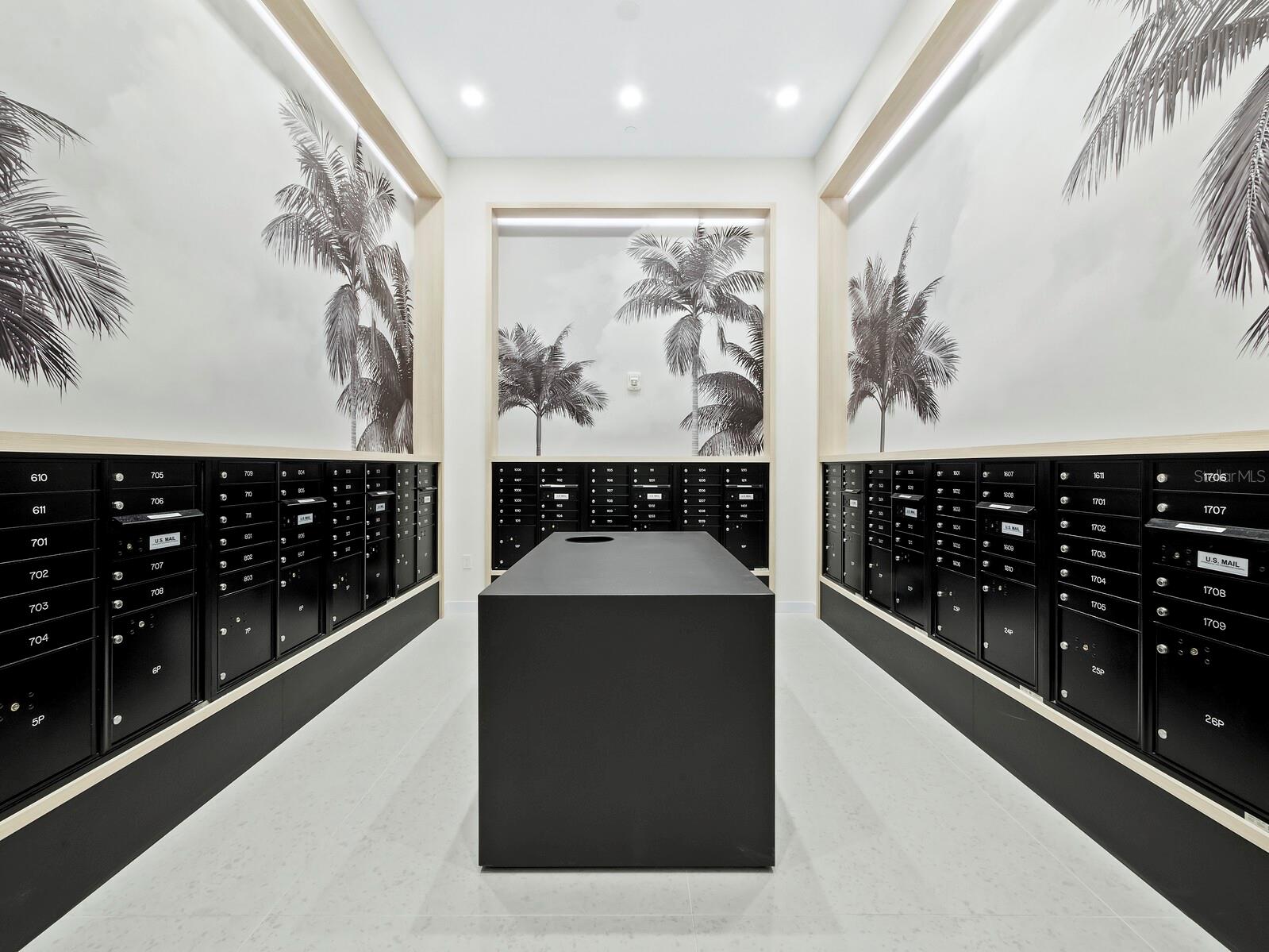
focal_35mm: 14
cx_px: 634
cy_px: 476
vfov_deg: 85.7
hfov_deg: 102.1
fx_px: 513
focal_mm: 7
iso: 400
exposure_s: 1/2
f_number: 11
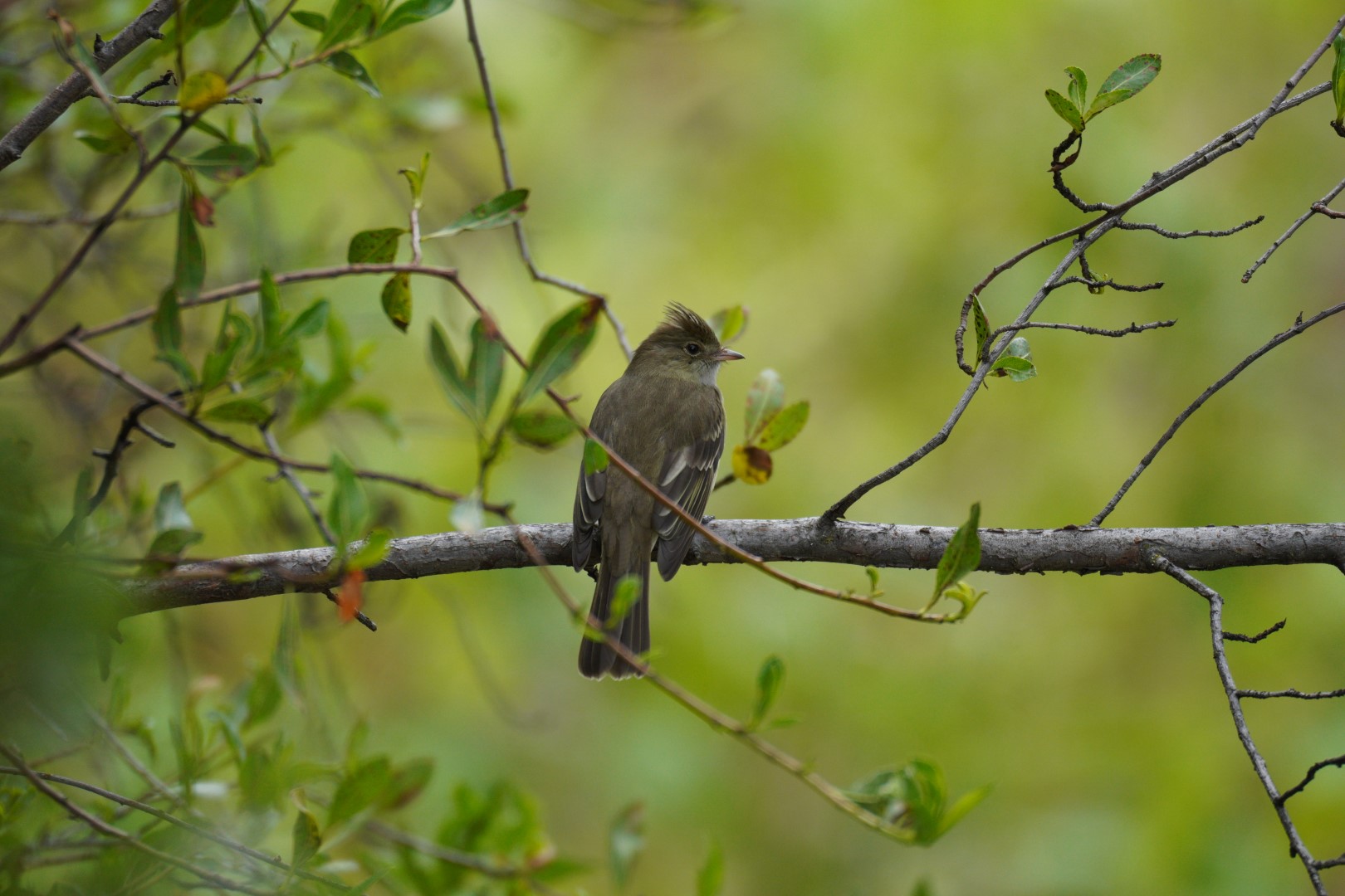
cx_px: 672
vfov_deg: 1.8
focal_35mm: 750
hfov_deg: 2.7
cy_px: 448
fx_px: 28019
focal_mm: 500
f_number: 6.7
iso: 500
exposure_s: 1/400
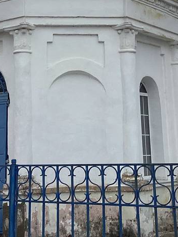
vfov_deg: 23.6
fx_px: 548
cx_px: 69
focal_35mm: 80
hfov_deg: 18.4
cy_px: 15
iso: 25
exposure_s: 1/550
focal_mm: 3.3
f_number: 2.4
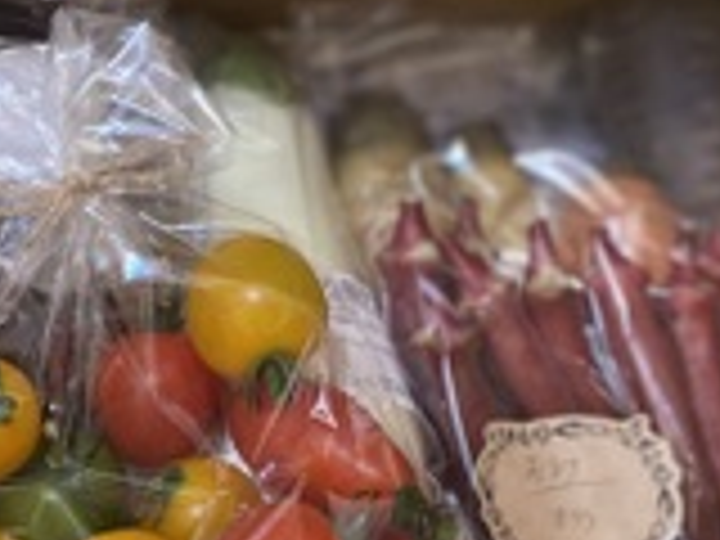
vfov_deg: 18.9
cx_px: 63
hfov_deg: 24.3
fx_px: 1622
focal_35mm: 78
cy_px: 306
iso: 640
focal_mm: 4.25
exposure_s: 1/35
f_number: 1.8
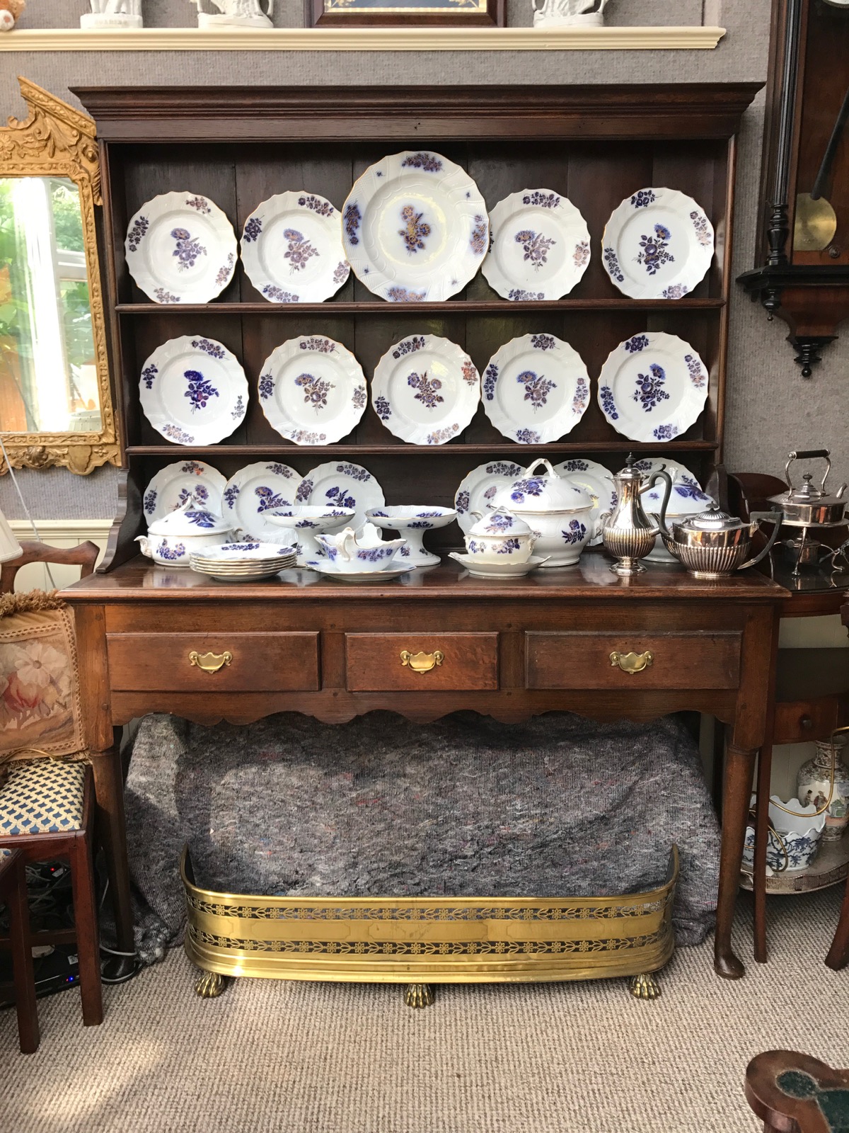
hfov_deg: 49.7
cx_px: 424
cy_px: 566
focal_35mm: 28
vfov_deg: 63.4
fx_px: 916
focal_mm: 3.99
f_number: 1.8
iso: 32
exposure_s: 1/50
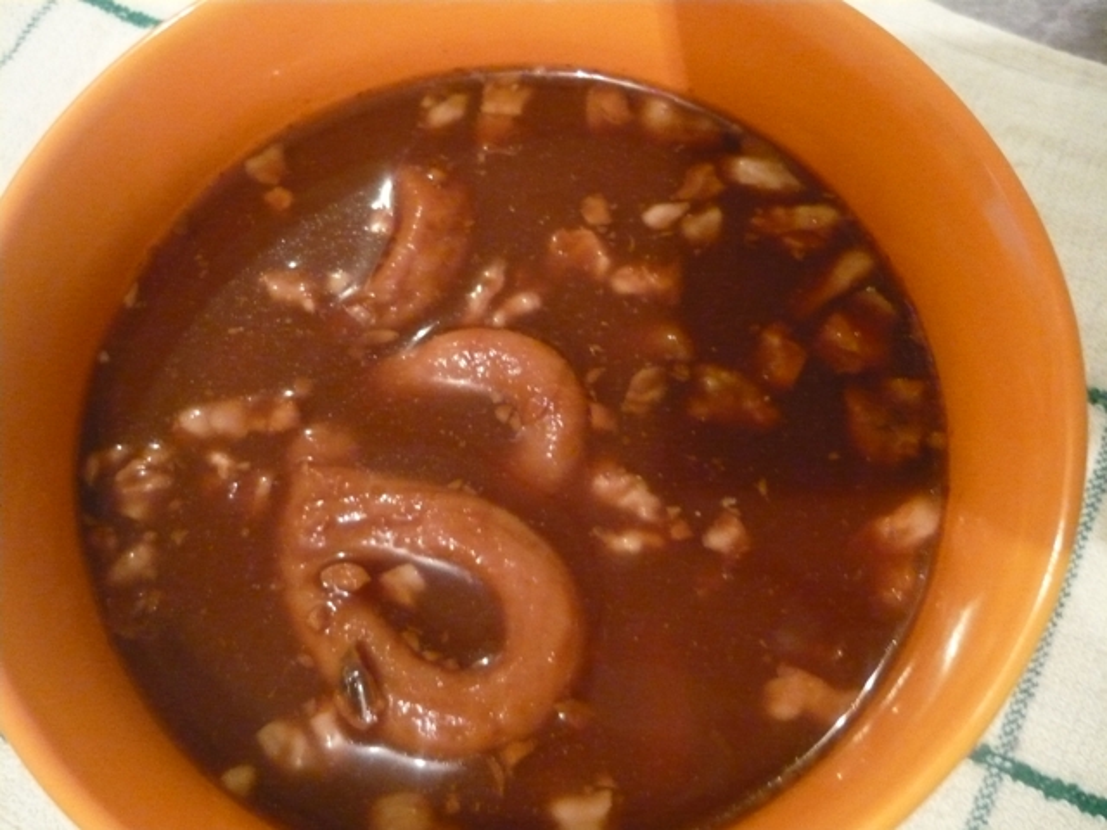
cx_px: 554
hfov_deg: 55.4
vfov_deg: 42.9
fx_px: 1055
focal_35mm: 33
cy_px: 415
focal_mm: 5.5
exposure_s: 1/15
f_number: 2.8
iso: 800
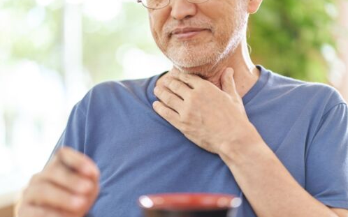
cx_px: 174
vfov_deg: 15.0
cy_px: 114
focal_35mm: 87
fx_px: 825
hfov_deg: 23.8
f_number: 2
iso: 200
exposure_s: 1/100
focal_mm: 85
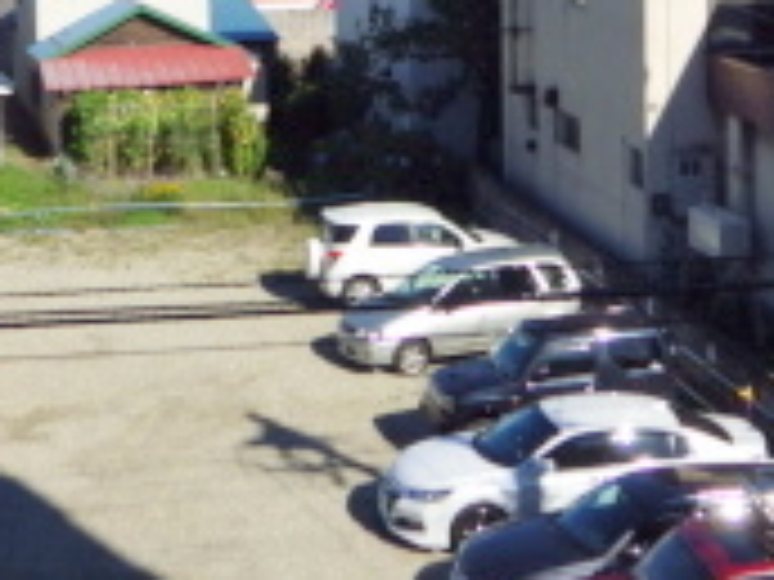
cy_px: -189
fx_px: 1833
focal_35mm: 82
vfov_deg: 16.9
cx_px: 369
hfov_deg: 23.8
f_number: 9.7
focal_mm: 4
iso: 100
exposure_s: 1/200
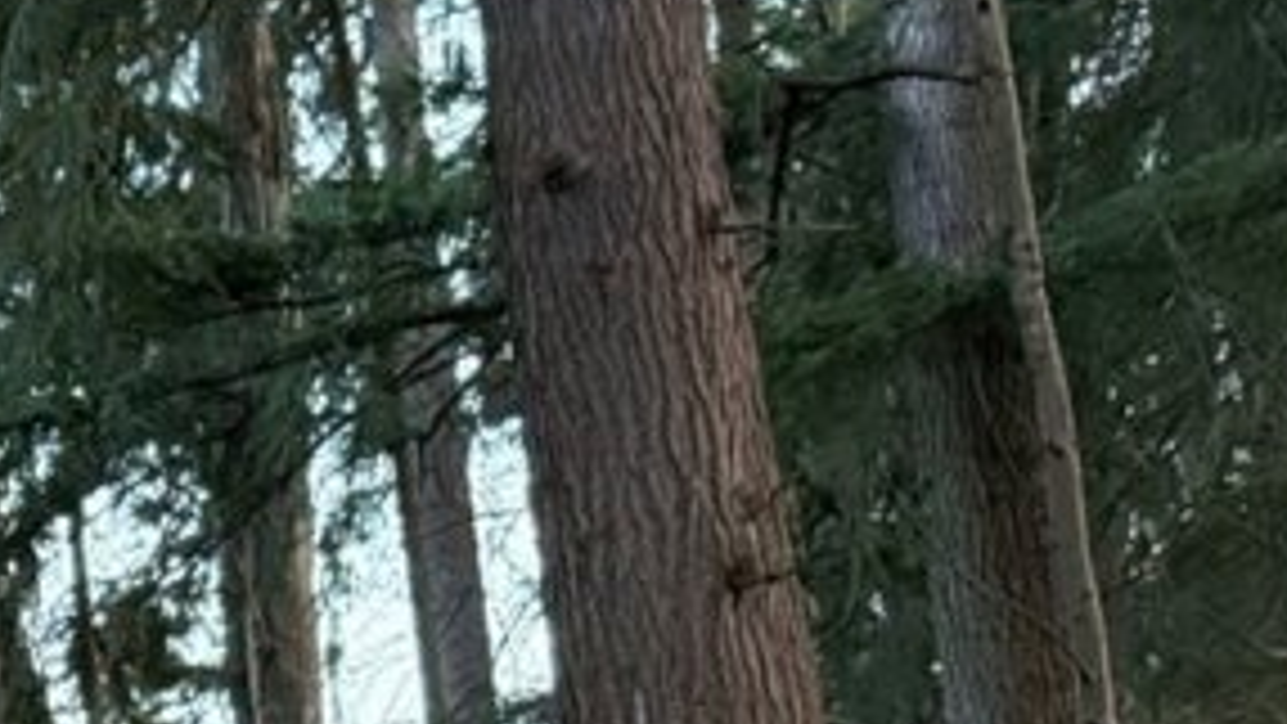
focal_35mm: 128
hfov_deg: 13.0
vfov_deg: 9.3
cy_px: 926
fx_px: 4369
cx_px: -1760
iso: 800
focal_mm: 6.76
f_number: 1.78
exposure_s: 1/60
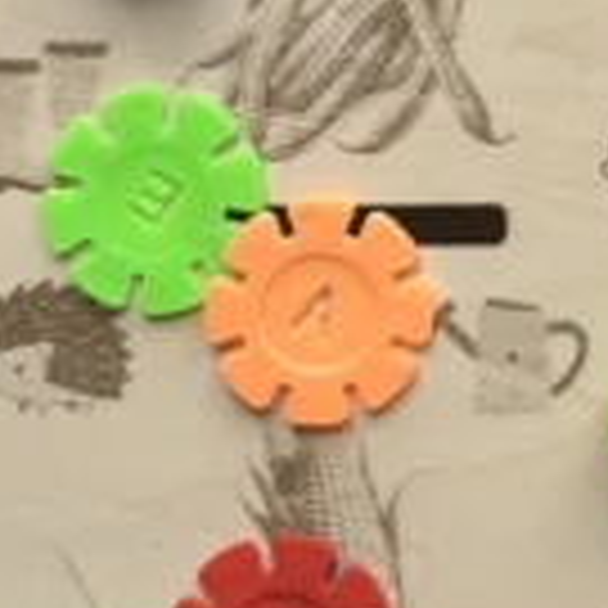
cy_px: -482
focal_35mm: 136
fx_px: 2703
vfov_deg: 11.9
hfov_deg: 12.2
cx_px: 937
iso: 50
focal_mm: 5.96
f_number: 1.6
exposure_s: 1/121
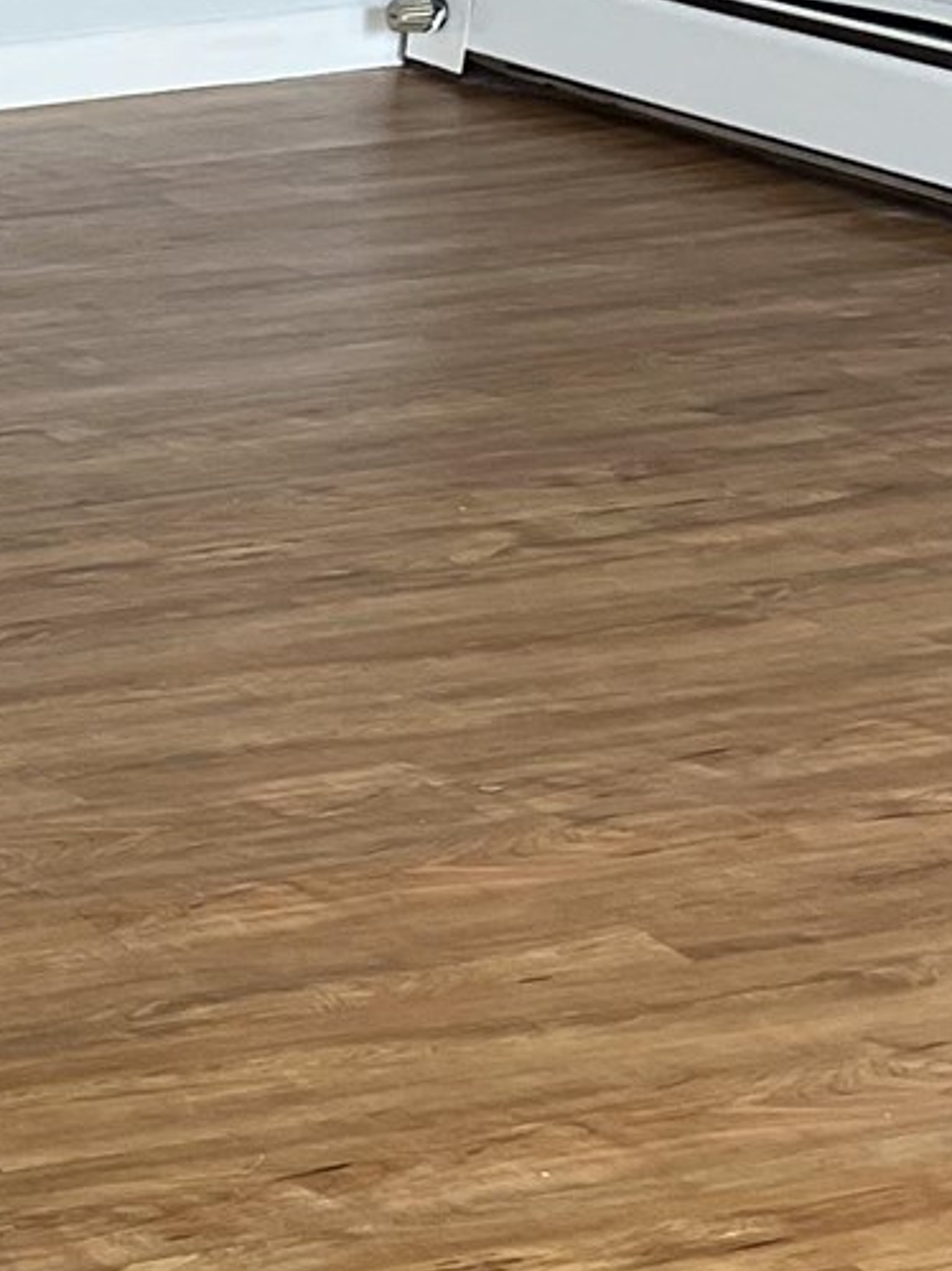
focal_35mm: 120
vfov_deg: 16.4
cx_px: -1016
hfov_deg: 11.1
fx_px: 4402
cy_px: 879
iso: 100
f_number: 1.5
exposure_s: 1/121
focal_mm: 5.7
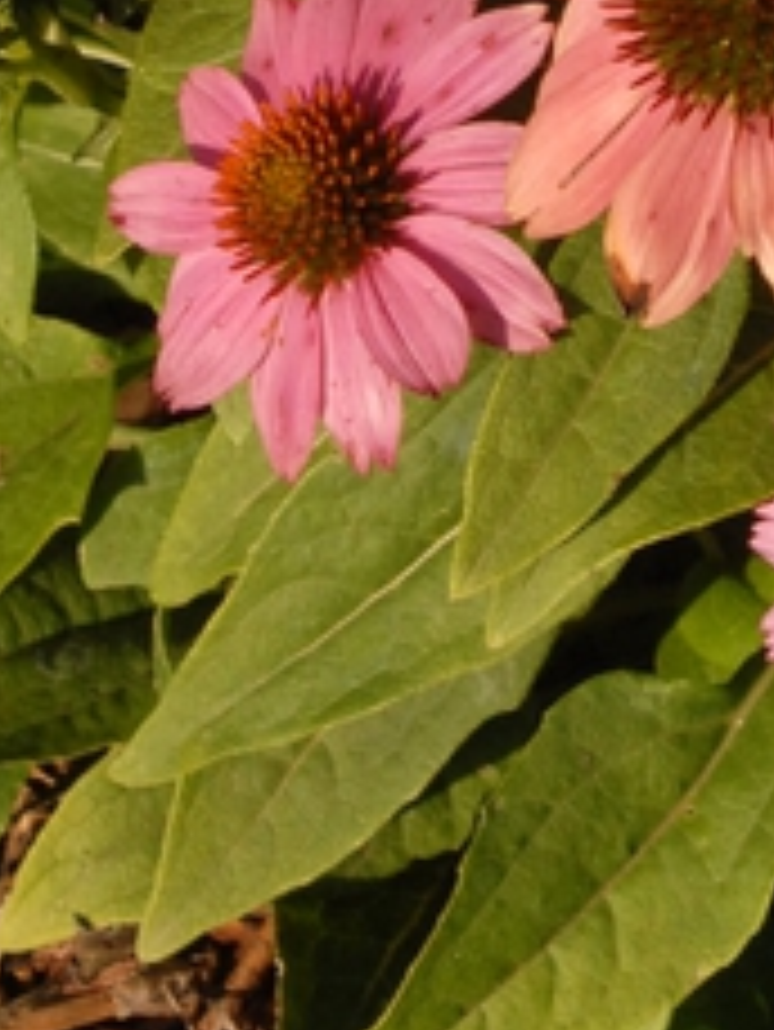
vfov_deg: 6.6
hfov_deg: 5.0
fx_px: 8846
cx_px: 650
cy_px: -139
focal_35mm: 297
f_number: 9
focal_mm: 46
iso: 400
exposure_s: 1/320
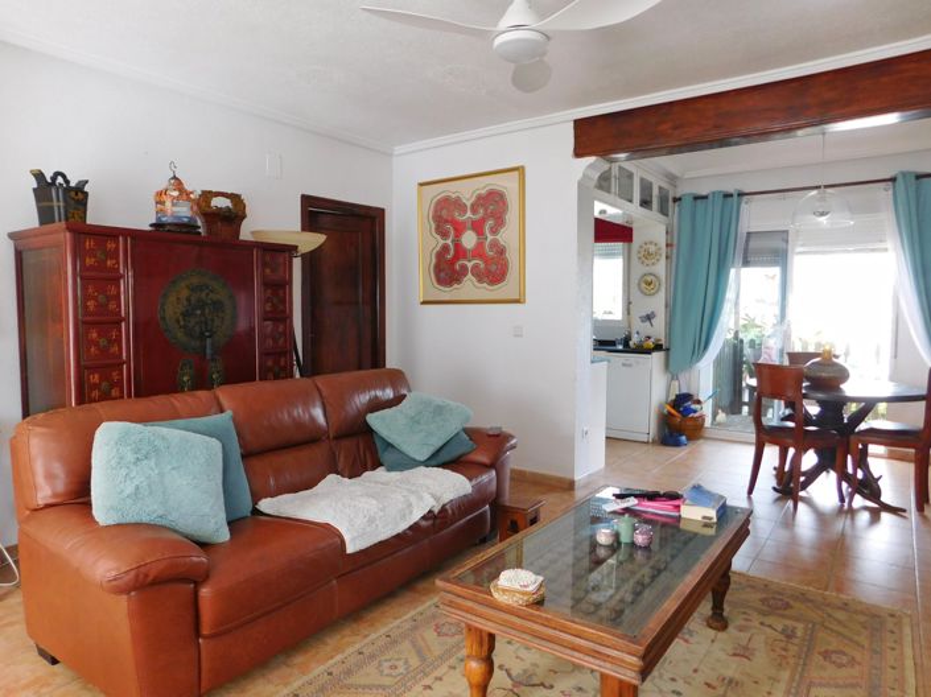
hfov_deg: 74.0
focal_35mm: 23
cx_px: 466
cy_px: 348
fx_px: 618
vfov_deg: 58.8
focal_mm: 4
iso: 160
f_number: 3
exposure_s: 1/30
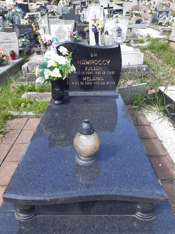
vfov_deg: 67.3
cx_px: 88
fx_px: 175
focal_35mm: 26
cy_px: 117
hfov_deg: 53.1
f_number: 1.7
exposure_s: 1/337
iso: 40
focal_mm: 3.92
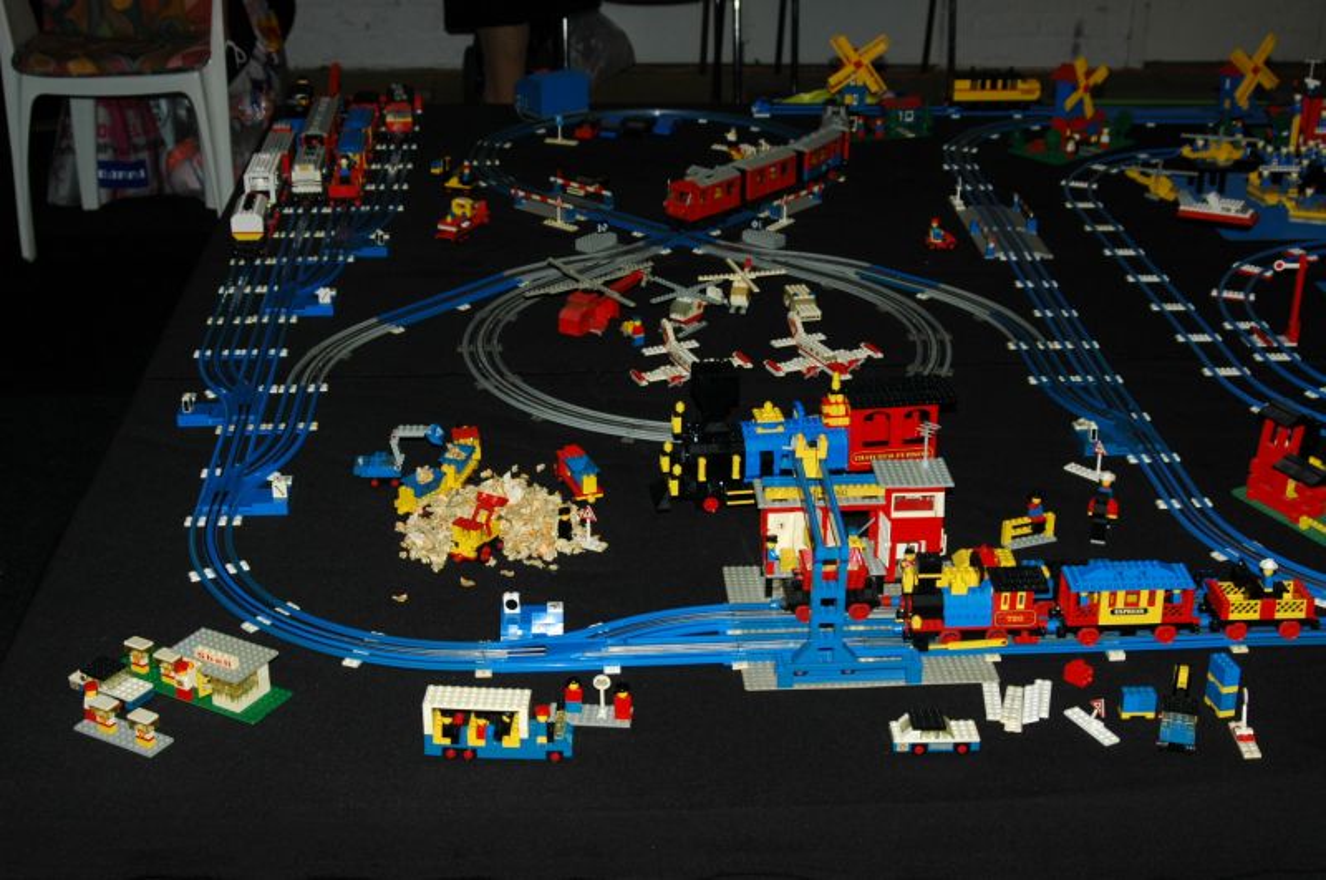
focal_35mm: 52
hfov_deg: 37.9
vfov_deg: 25.7
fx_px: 1931
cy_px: 440
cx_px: 663
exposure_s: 1/125
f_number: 5.6
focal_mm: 35
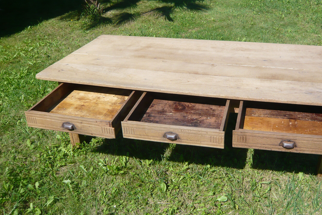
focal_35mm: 36
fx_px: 322
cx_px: 196
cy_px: 90
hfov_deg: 52.7
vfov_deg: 36.8
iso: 100
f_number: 8
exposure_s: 1/160
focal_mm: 4.6
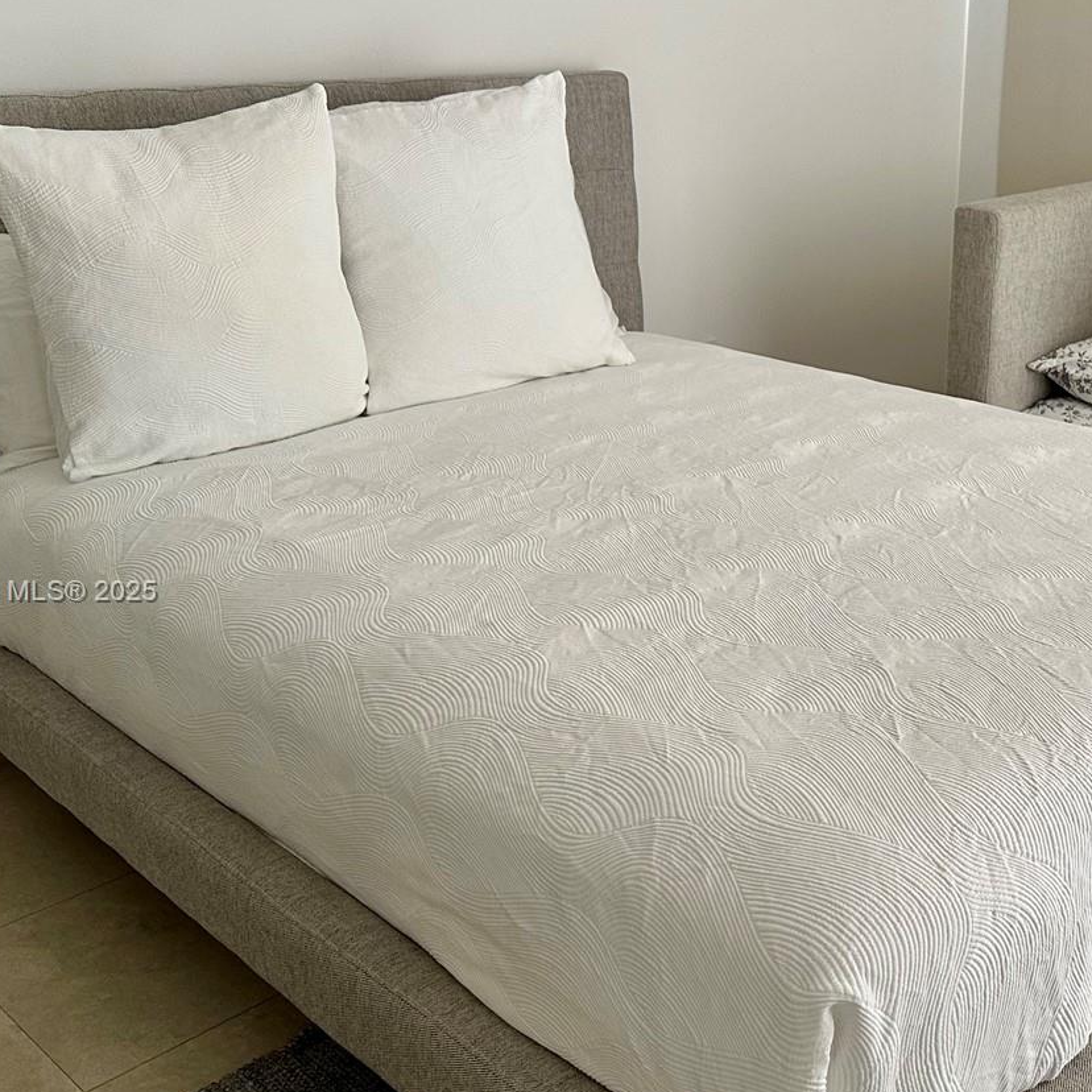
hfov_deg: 40.0
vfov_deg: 40.9
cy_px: 593
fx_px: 1463
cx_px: 790
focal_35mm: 41
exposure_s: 1/121
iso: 200
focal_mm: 6.86
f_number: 1.78
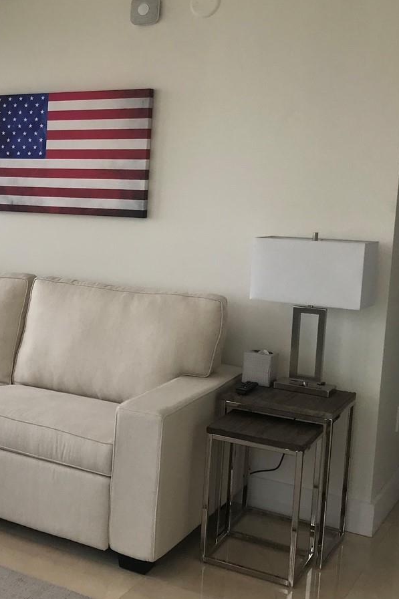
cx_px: -112
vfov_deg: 38.2
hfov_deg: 23.2
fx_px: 865
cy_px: 281
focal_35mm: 52
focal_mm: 3.99
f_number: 1.8
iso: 20
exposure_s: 1/218
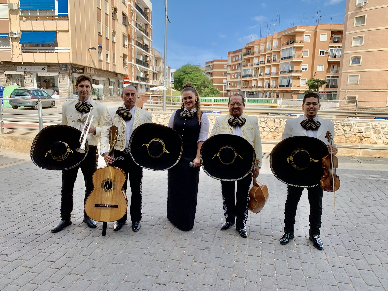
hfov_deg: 67.3
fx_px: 291
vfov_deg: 53.1
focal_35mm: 26
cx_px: 194
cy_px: 146
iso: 25
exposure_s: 1/1368
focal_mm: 4.25
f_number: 1.8
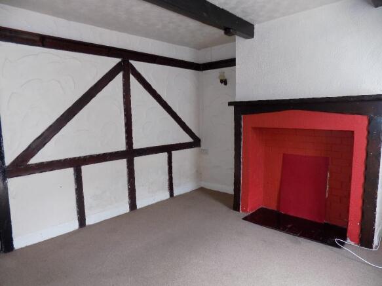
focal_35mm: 23
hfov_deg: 73.9
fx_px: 254
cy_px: 143
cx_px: 191
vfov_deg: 58.9
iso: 140
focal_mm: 4
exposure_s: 1/30
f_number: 3.1
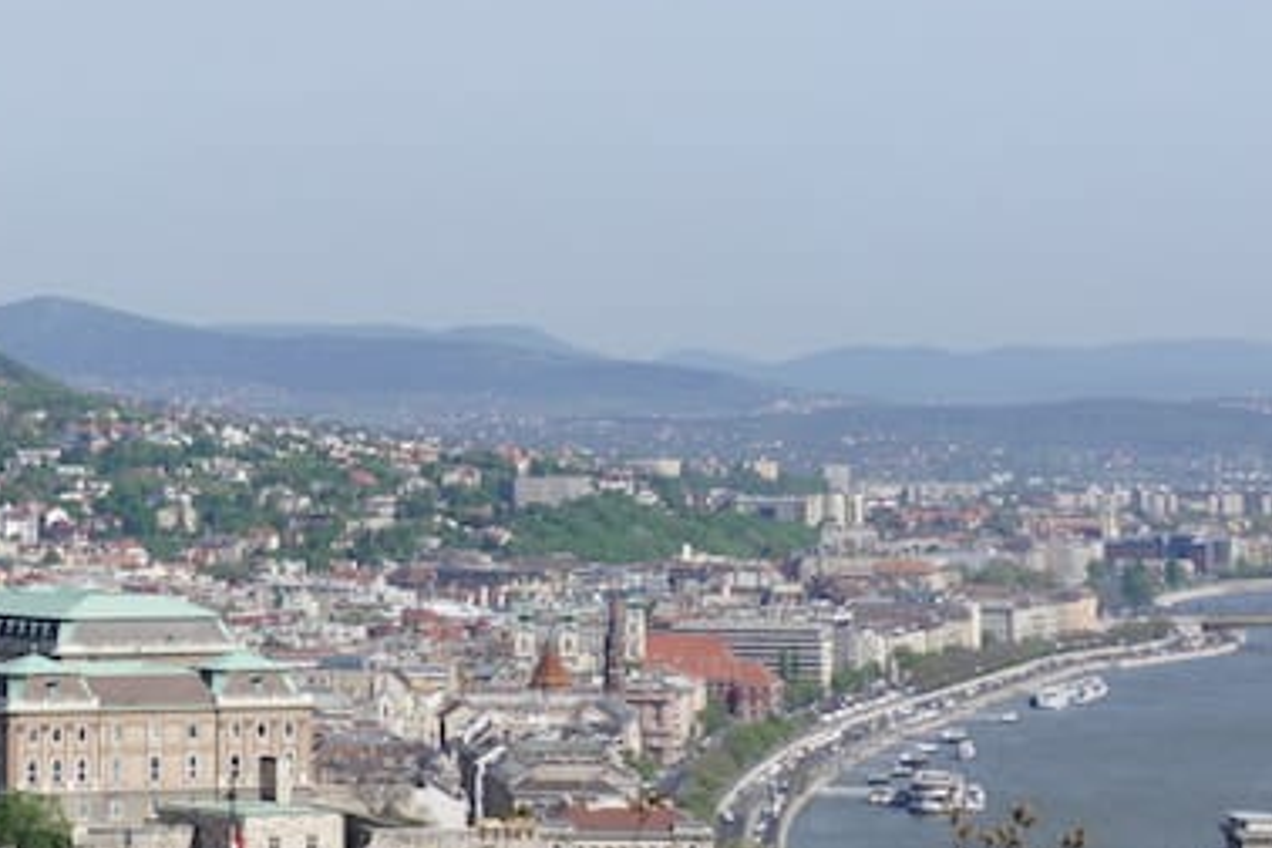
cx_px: 7
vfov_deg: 8.2
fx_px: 5900
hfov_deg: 12.2
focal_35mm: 167
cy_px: 259
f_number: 13
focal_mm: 53
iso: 200
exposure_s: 1/250
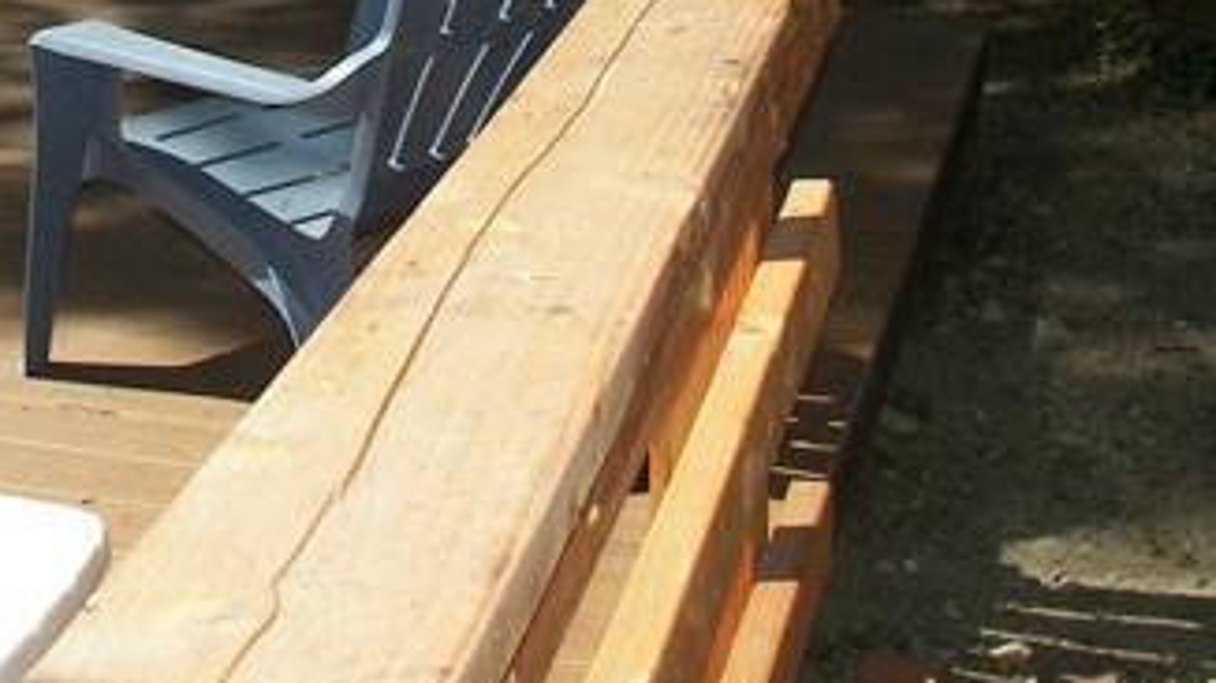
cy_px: -7
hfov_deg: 26.8
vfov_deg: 15.4
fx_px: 2482
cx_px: 172
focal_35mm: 77
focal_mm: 6
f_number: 2.8
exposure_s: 1/800
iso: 50
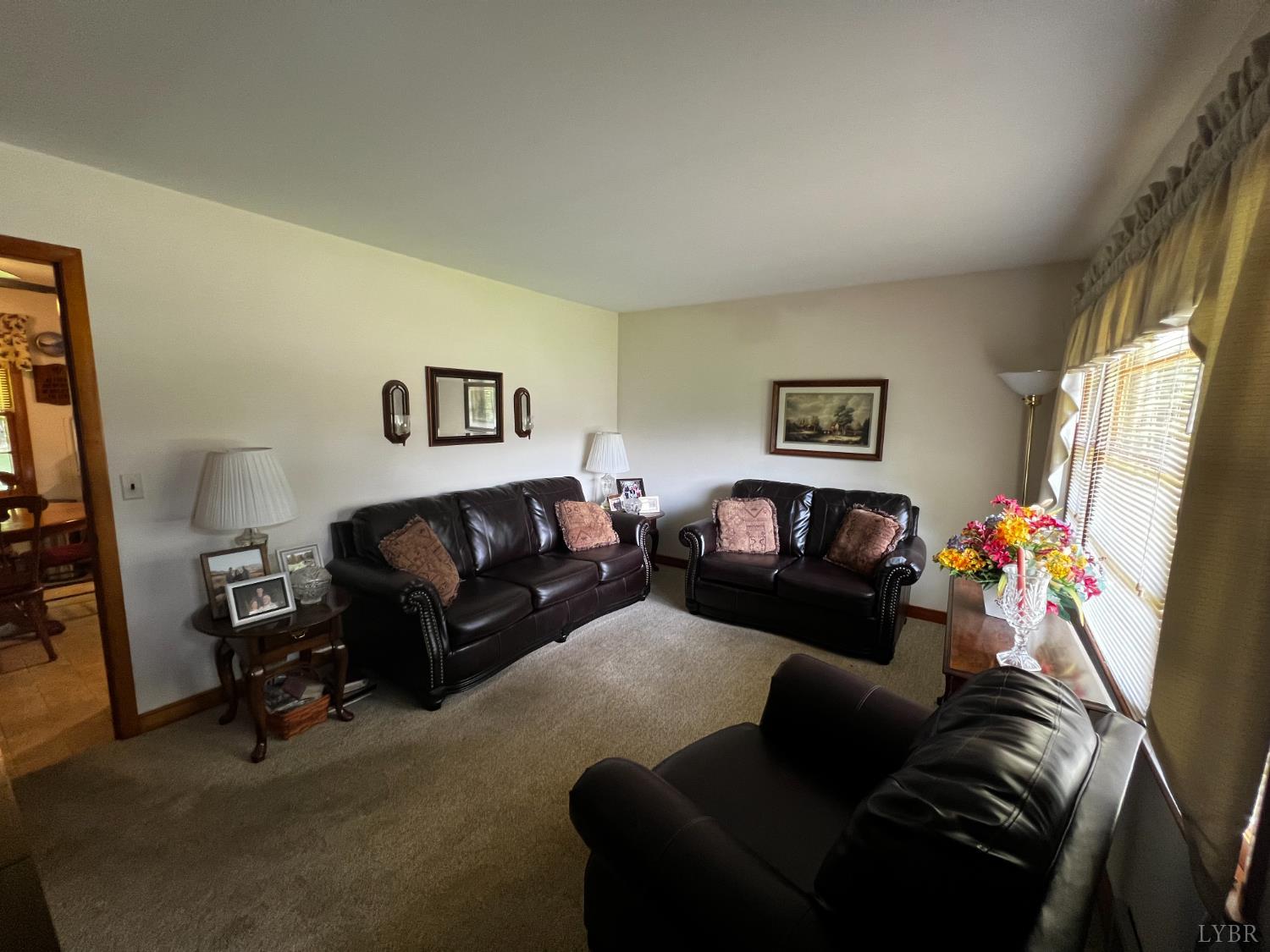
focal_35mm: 13
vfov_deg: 89.9
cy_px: 476
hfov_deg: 106.2
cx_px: 635
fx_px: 477
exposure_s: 1/86
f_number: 1.8
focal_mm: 1.57
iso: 250
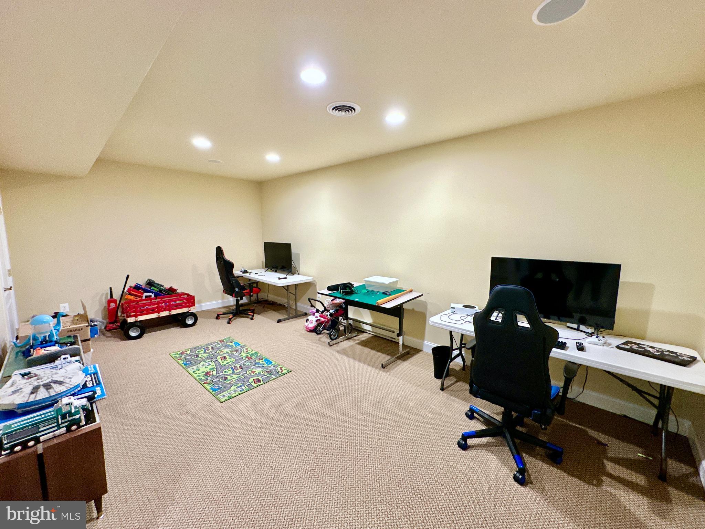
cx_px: 352
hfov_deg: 102.1
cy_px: 264
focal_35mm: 14
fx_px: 285
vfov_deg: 85.7
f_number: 2.2
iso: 320
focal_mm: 2.22
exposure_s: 1/60
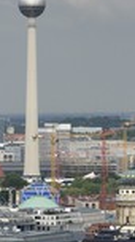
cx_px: -60
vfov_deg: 7.1
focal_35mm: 304
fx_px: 1943
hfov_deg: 4.0
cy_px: 76
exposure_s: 1/400
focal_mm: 105
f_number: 9
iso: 200
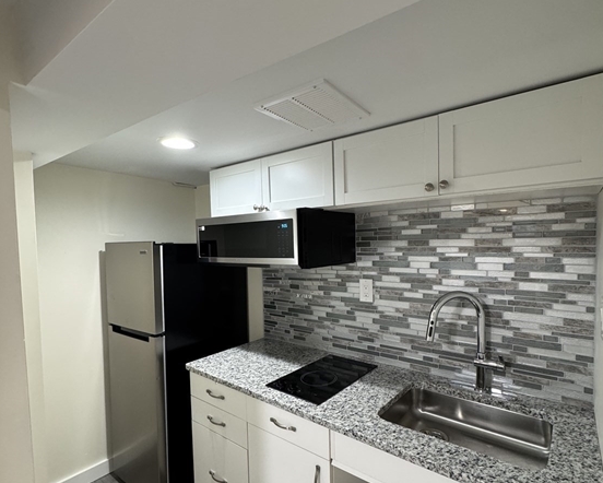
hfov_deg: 83.2
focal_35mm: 19
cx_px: 309
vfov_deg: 70.8
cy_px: 258
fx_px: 339
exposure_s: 1/60
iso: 250
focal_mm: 2.22
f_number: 2.2
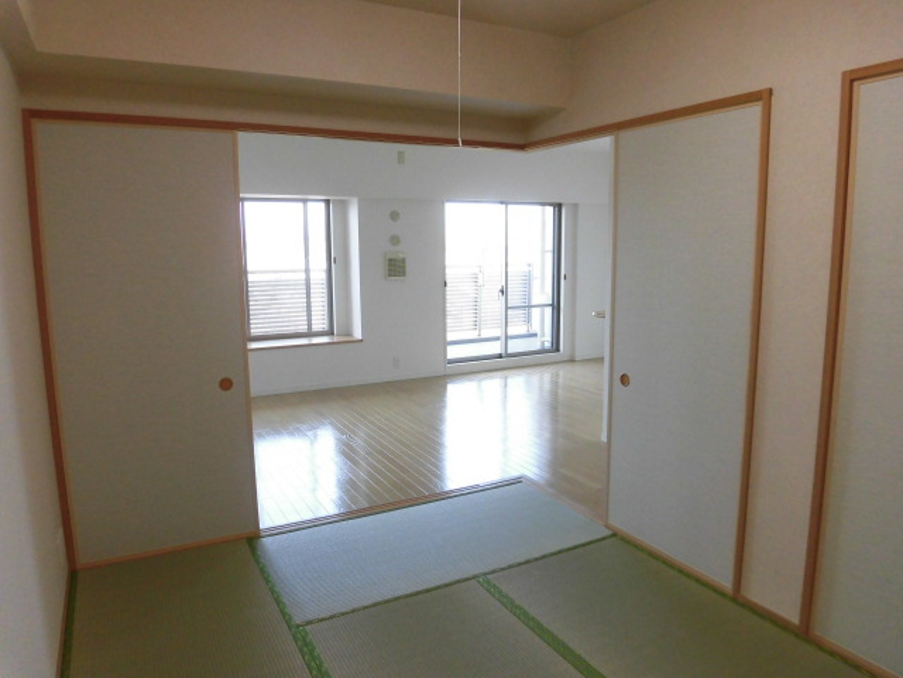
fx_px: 626
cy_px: 339
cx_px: 452
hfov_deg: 71.6
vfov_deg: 56.8
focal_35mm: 24
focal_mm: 4.3
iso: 160
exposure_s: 1/60
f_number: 3.1
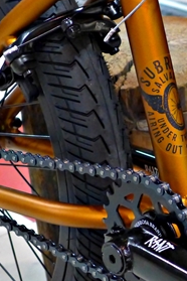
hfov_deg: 10.8
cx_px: 162
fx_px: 982
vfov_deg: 16.2
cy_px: 112
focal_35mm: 126
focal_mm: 10.8
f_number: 1.9
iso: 800
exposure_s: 1/10
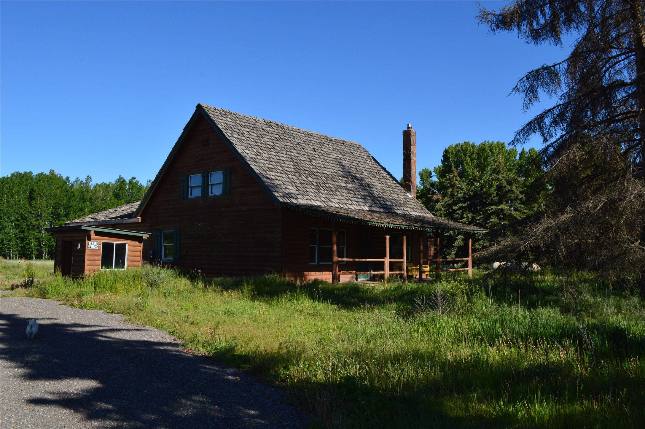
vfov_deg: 43.5
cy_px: 214
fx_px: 537
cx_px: 322
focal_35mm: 30
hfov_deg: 62.0
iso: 400
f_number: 11
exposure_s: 1/320
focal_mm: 20
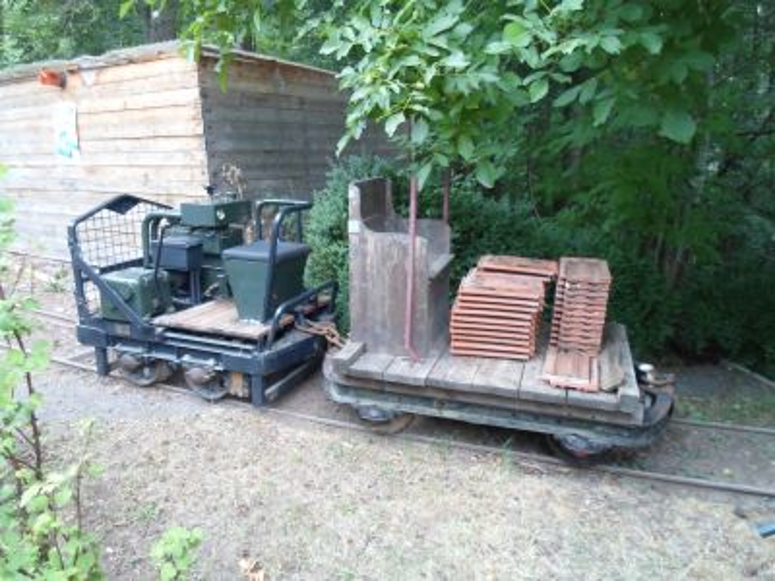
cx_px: 388
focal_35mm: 25
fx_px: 560
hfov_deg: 69.4
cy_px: 290
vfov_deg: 54.9
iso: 240
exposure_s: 1/30
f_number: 2.5
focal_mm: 4.5
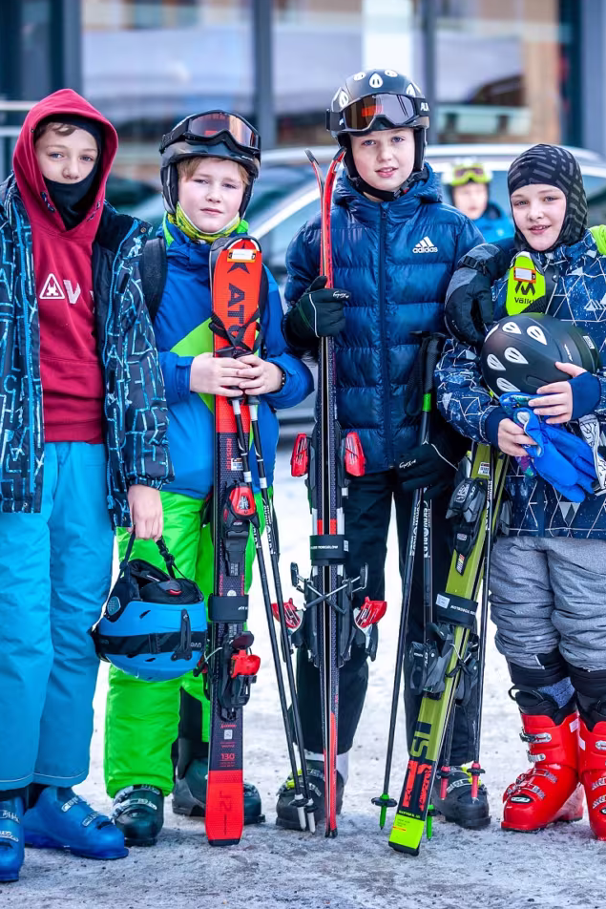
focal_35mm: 136
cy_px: 453
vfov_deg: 15.1
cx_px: 513
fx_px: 3432
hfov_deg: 10.1
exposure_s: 1/250
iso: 500
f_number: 2.8
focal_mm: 90
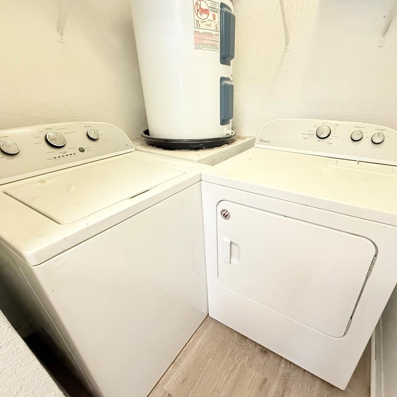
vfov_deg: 84.0
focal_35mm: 17
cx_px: 232
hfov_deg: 83.2
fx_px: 221
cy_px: 201
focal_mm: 2.22
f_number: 2.2
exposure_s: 1/60
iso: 640
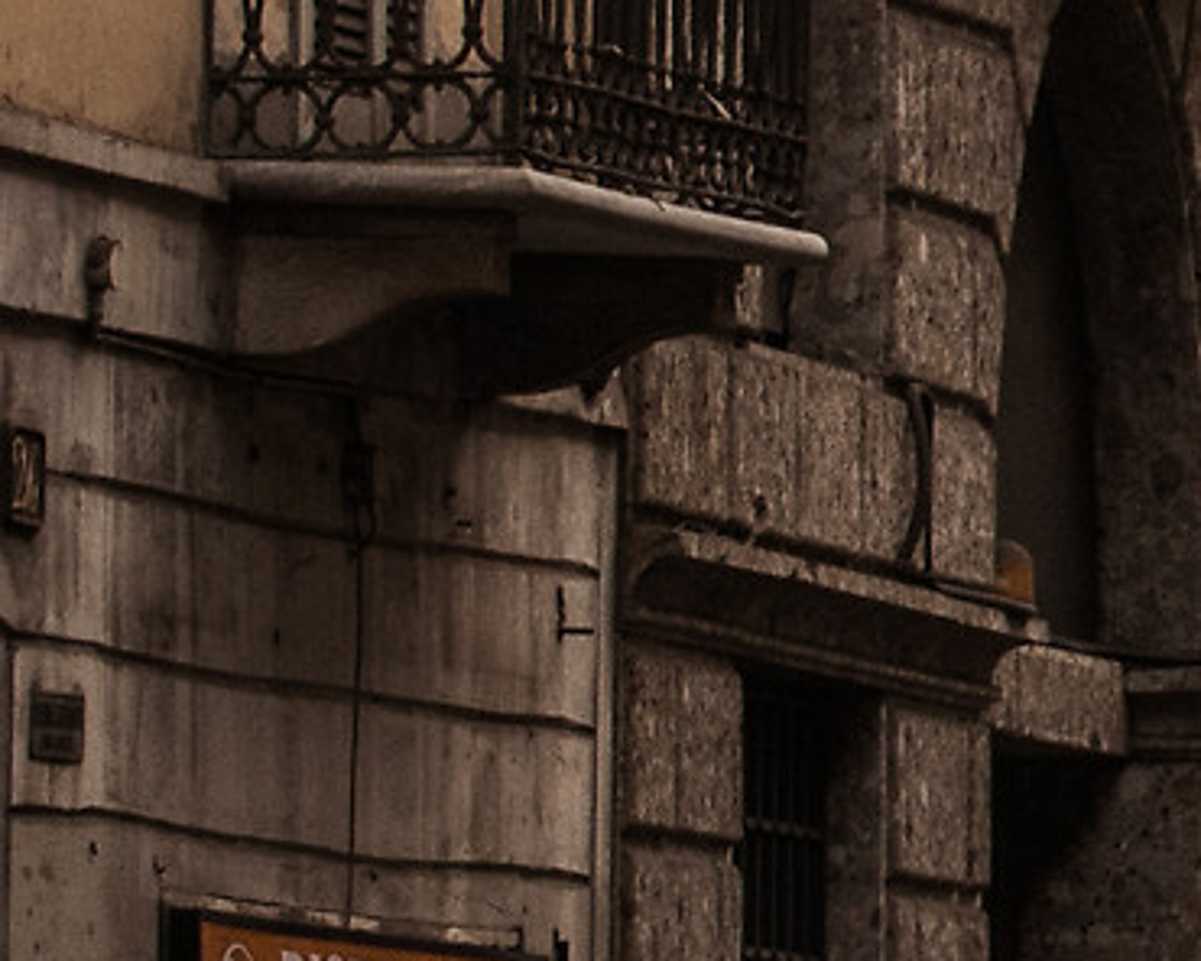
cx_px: 2954
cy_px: 367
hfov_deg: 3.0
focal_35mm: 639
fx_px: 22713
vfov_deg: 2.4
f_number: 8
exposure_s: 1/250
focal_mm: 70
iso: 200
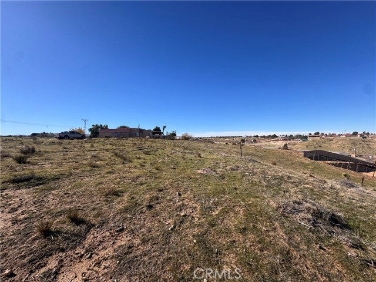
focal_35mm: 14
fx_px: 152
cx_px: 188
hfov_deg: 102.1
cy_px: 141
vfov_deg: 85.7
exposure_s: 1/2415
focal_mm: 2.22
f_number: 2.2
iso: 50
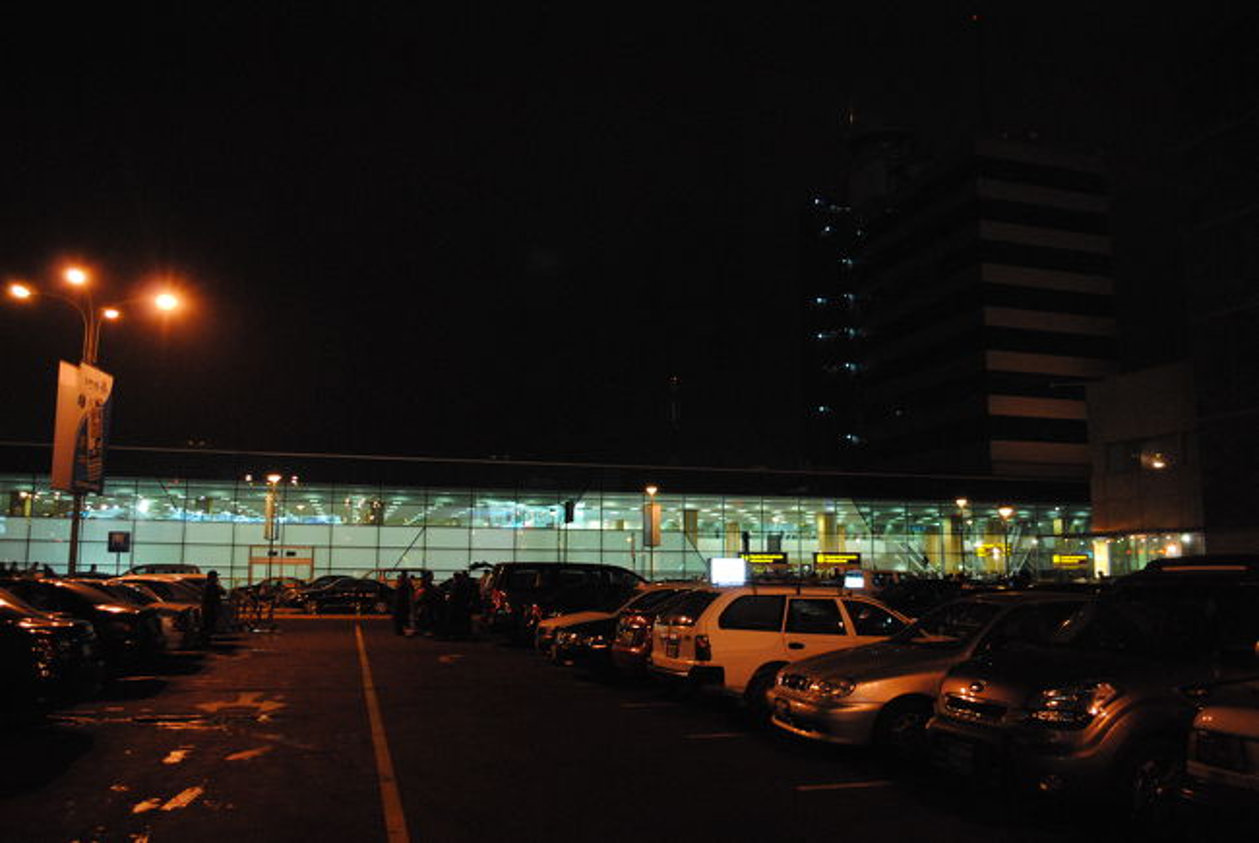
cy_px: 422
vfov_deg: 48.0
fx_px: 945
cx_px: 630
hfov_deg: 67.3
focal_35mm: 27
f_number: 3.5
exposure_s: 1/30
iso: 1100
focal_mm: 18
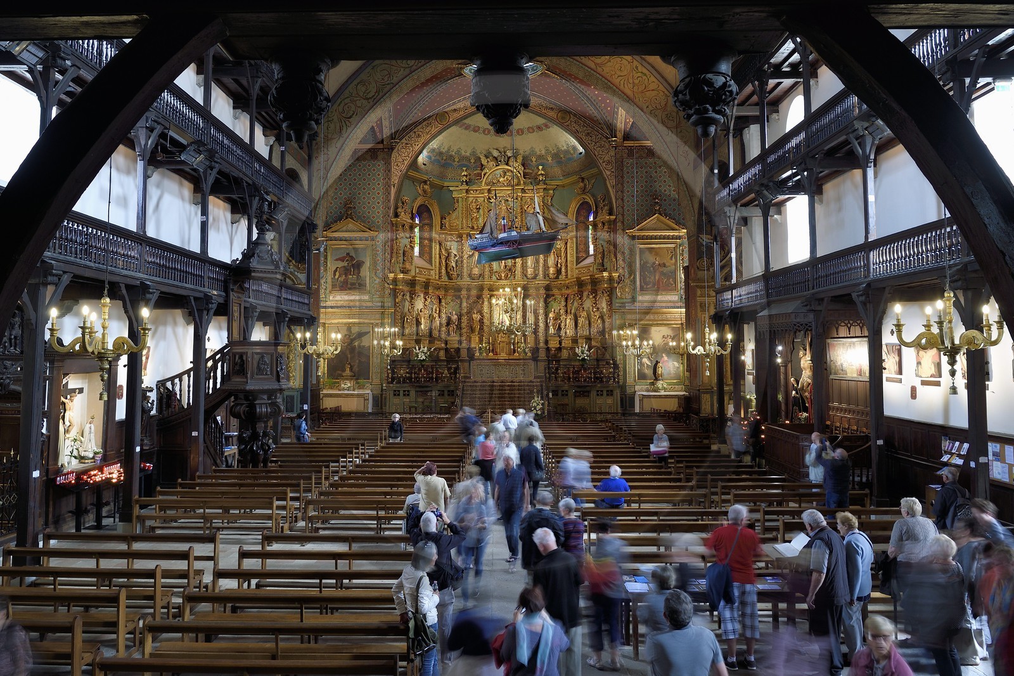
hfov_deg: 73.8
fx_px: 676
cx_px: 507
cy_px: 338
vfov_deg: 53.1
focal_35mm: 24
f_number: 8
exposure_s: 1/1.25
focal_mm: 24
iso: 200
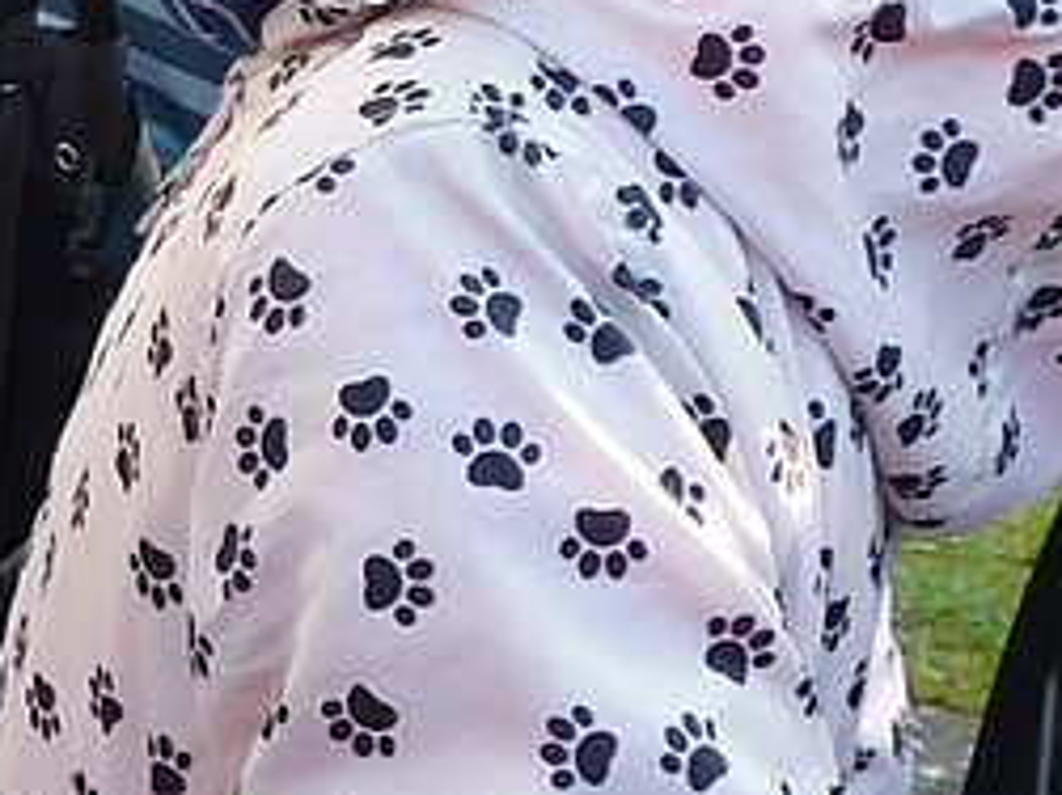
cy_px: 89
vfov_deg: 13.3
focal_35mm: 110
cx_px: -690
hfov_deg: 15.9
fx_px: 3373
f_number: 3
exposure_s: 1/200
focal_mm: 4
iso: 125
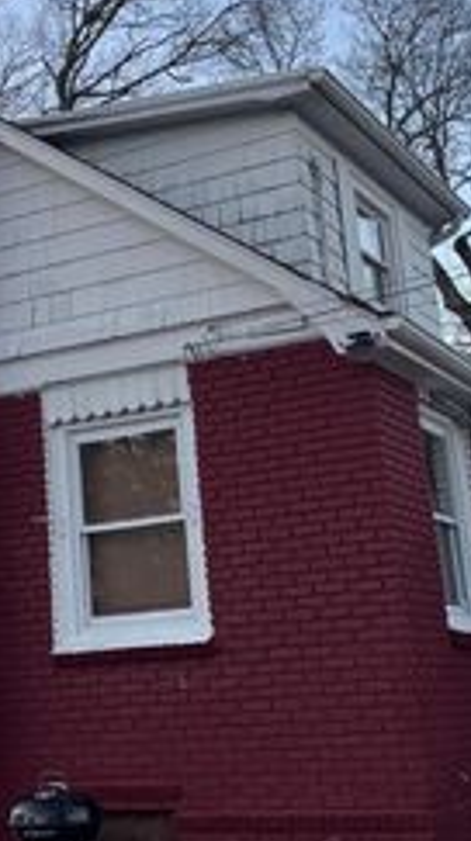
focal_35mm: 64
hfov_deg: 18.4
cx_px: 24
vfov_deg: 32.7
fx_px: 1426
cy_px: 310
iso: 80
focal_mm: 6.76
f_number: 1.78
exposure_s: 1/312
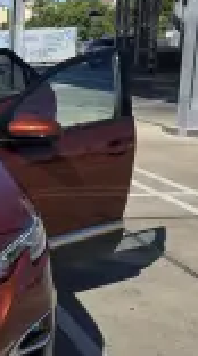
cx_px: -180
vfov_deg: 35.9
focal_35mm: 58
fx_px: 545
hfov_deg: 16.5
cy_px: 219
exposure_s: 1/10000
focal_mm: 6.3
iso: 80
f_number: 1.7
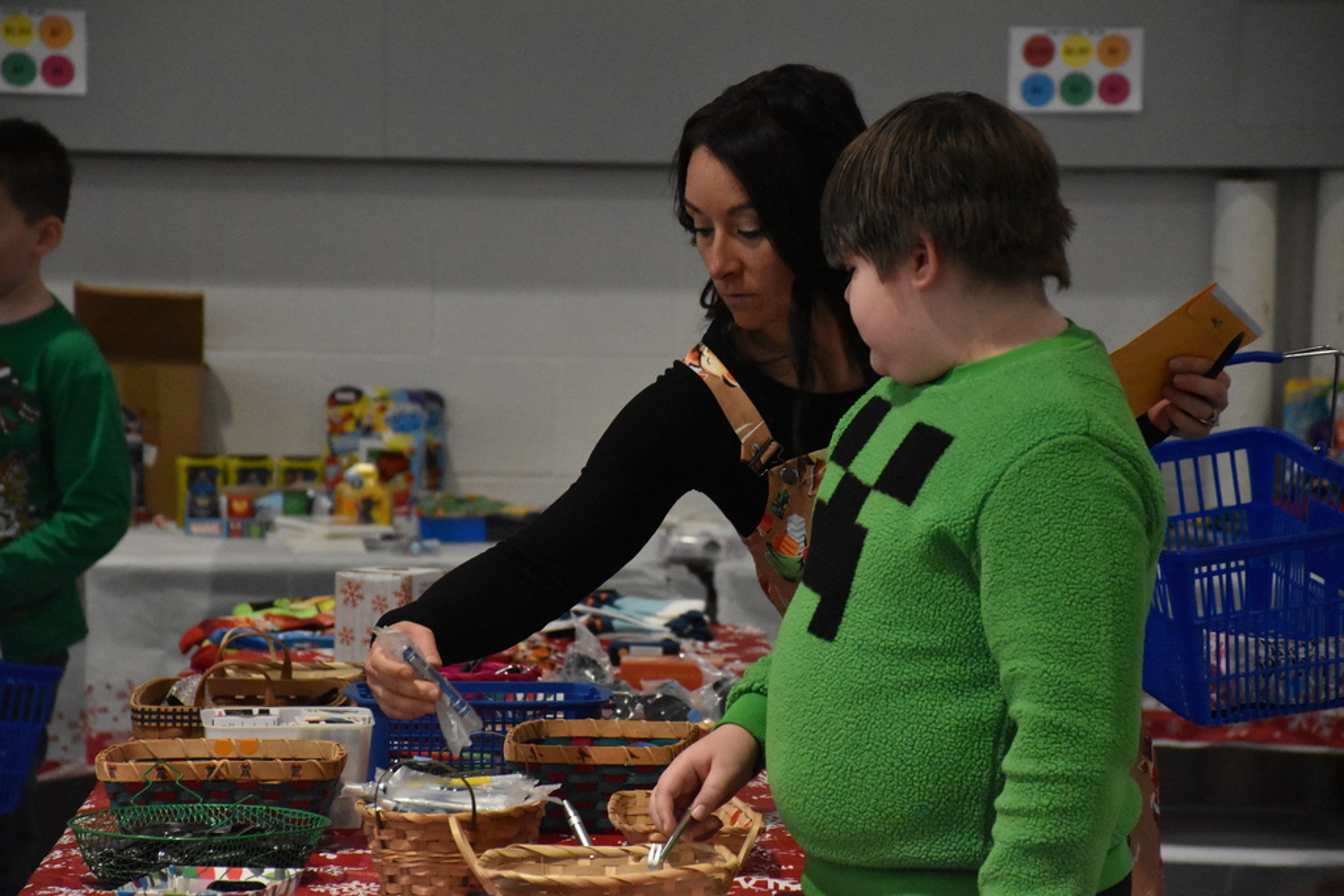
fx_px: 6496
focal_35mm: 174
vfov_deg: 7.9
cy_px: 448
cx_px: 672
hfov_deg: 11.8
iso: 6400
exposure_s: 1/400
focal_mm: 116
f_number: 5.6
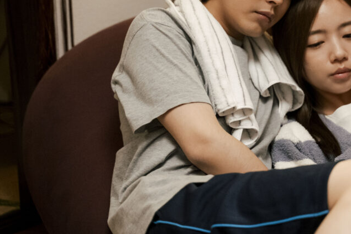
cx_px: 273
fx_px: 1179
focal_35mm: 121
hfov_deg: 16.8
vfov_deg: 11.3
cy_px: 69
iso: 5000
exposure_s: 1/100
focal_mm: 75
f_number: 2.8
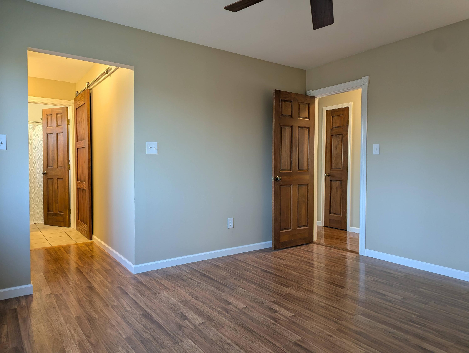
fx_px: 326
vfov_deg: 56.9
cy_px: 176
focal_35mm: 24
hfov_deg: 71.5
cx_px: 234
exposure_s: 1/83.1
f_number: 1.85
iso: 79
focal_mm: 6.81
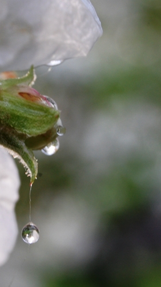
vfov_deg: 15.6
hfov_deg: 8.8
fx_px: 1046
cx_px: 51
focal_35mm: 138
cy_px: 149
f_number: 8
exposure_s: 1/60
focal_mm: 55
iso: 400
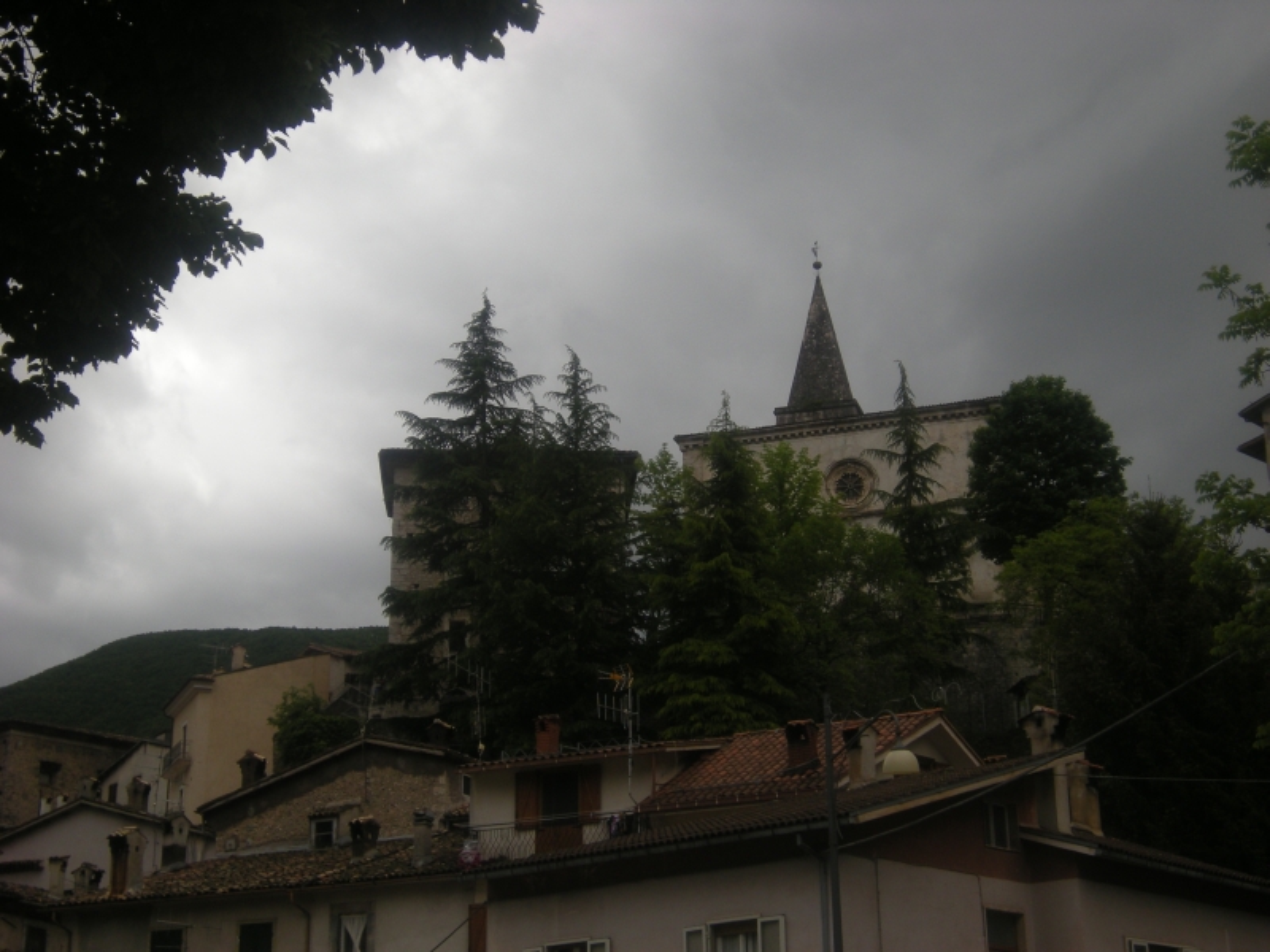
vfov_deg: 24.0
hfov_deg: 31.7
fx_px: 2238
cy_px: 476
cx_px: 635
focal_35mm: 61
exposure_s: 1/173
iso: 64
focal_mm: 10.1
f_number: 8.2
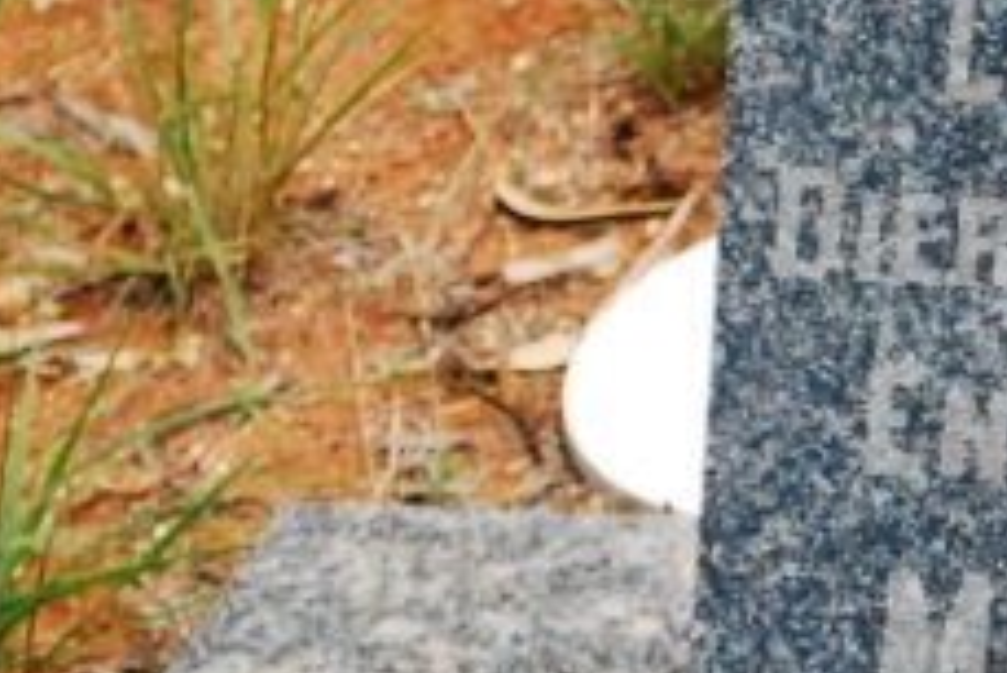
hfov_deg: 5.5
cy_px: 446
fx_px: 10335
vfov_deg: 3.7
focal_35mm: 369
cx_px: 1882
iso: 1600
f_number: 5.6
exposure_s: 1/2000
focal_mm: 55
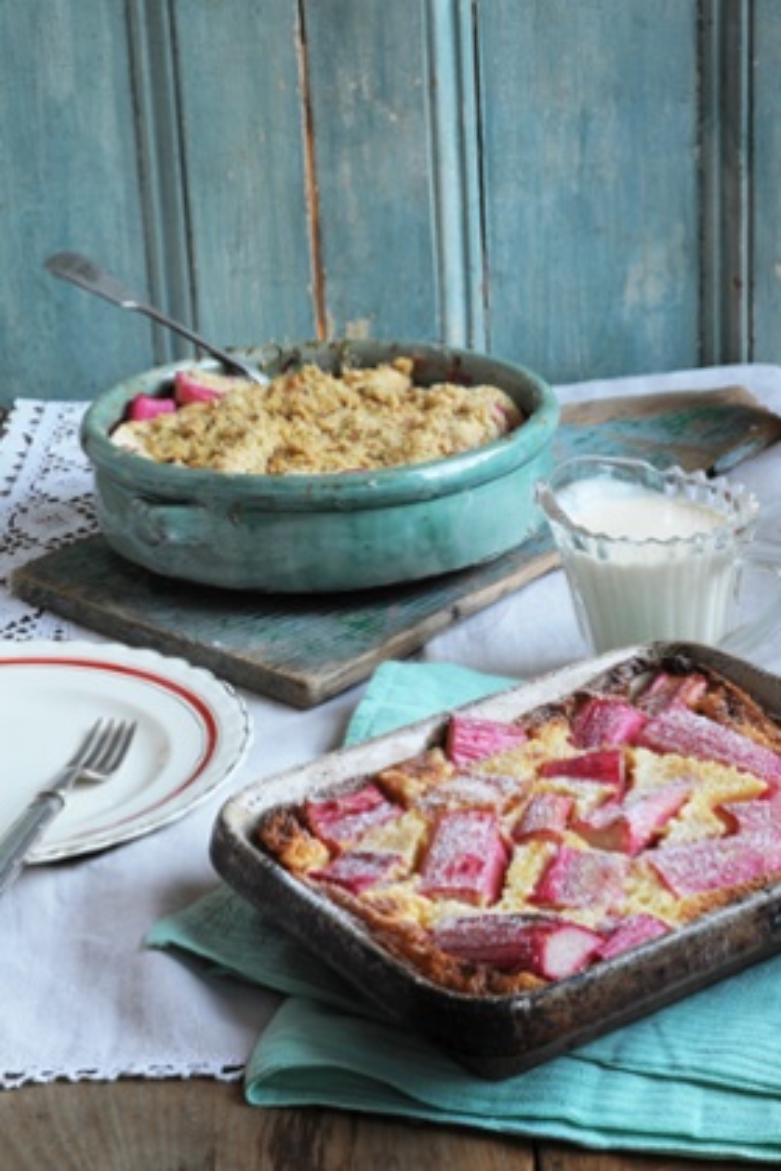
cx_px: 390
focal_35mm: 60
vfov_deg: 33.4
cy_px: 586
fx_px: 1952
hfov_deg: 22.6
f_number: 29
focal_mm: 60
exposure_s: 8
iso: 400
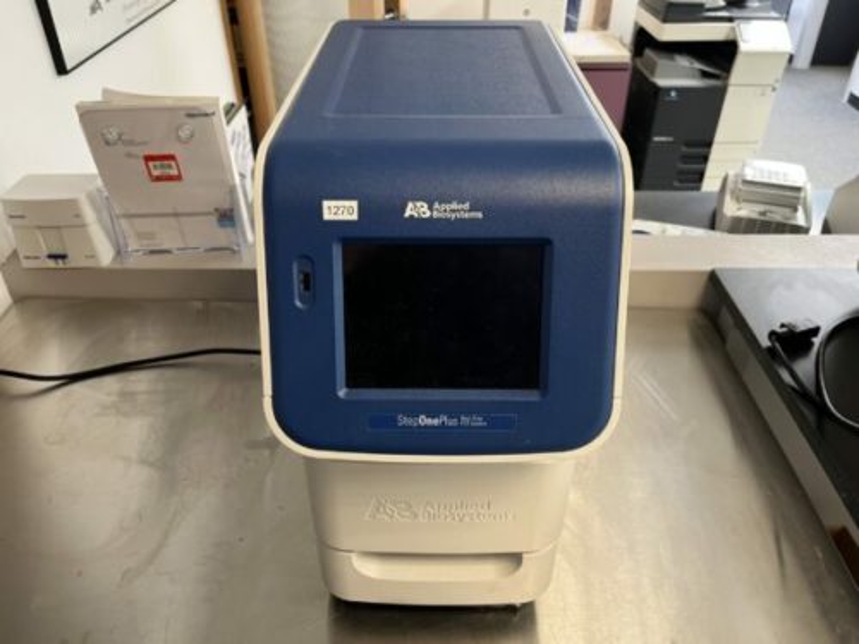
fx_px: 645
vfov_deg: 53.1
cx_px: 430
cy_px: 322
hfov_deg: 67.3
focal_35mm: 26
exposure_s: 1/60
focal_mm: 5.1
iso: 160
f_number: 1.6
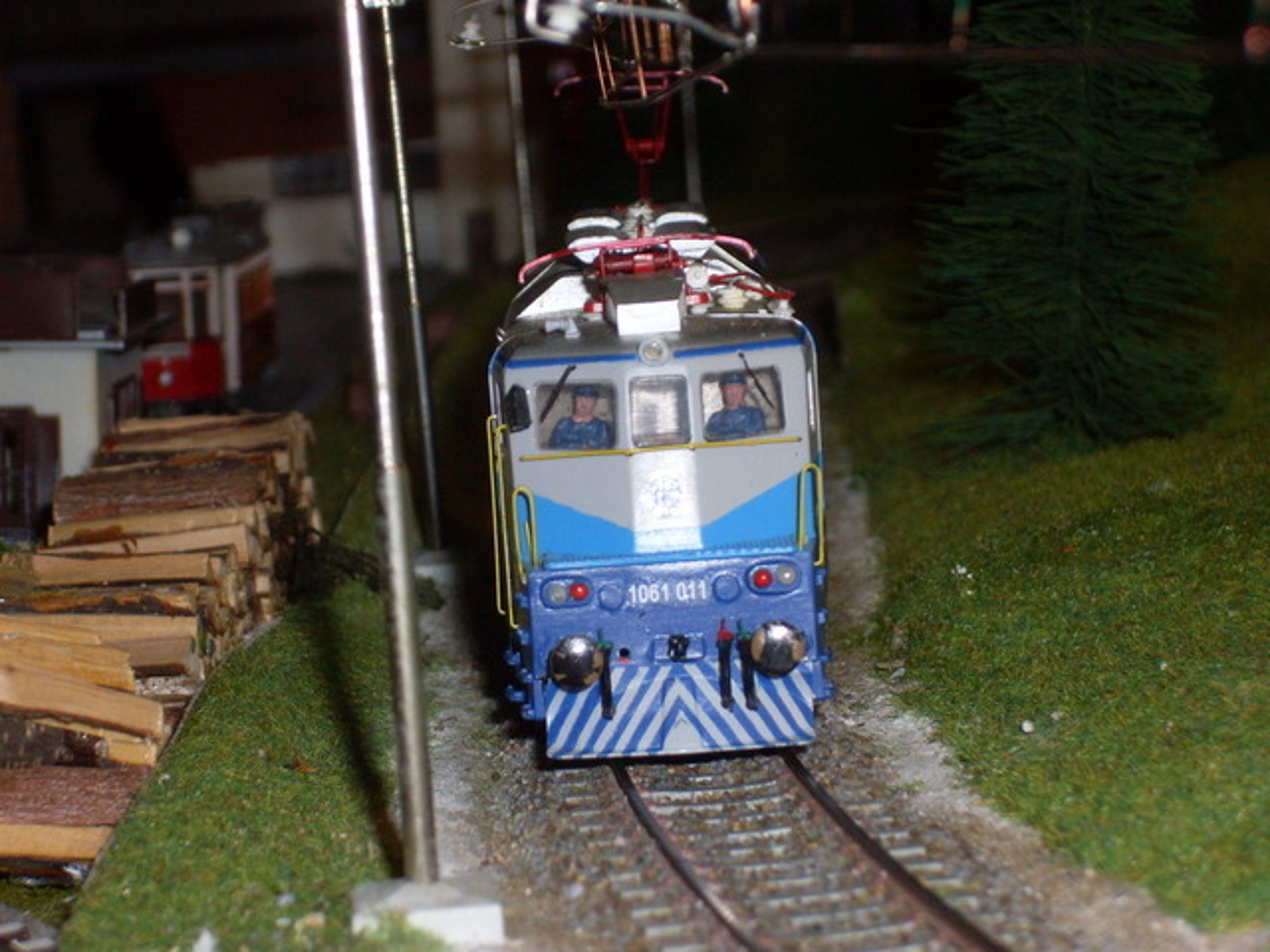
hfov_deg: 17.3
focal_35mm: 114
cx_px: 635
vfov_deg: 13.0
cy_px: 476
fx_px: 4182
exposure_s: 1/60
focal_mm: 18.9
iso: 100
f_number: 5.2
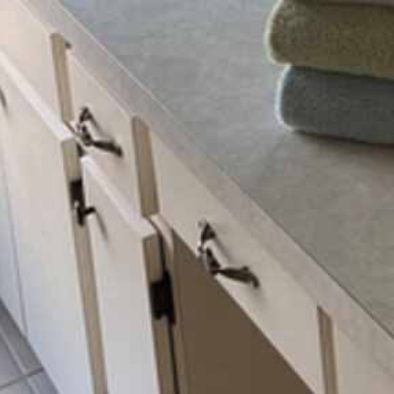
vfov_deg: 16.3
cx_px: 725
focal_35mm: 95
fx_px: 1223
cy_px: -242
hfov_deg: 15.5
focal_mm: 6.86
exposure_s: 1/121
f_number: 1.78
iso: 160
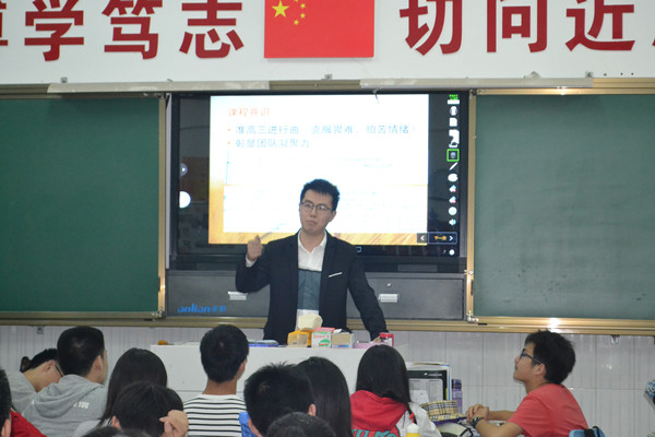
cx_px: 328
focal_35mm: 82
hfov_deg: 24.6
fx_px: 1501
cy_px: 218
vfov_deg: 16.6
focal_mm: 55
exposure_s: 1/60
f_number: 5.6
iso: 3200
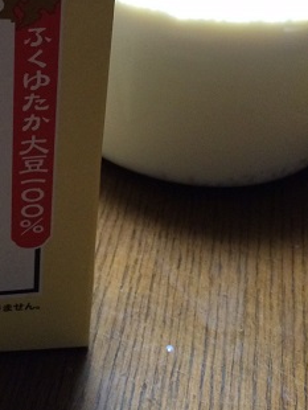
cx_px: -41
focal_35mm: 66
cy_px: 19
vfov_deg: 27.9
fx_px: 782
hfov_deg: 21.1
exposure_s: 1/30
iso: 200
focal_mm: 4.15
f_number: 2.2
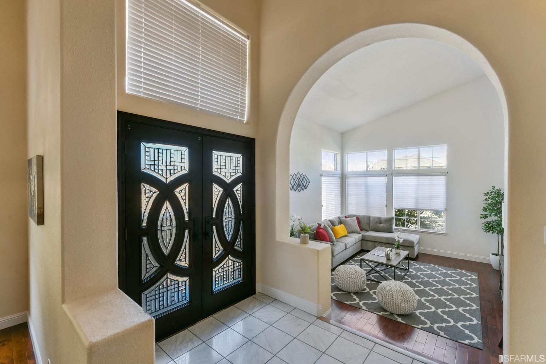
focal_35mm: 16
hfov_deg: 96.8
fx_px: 243
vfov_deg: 73.7
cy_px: 182
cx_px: 273
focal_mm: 16
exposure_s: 1/1.67
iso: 64
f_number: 16
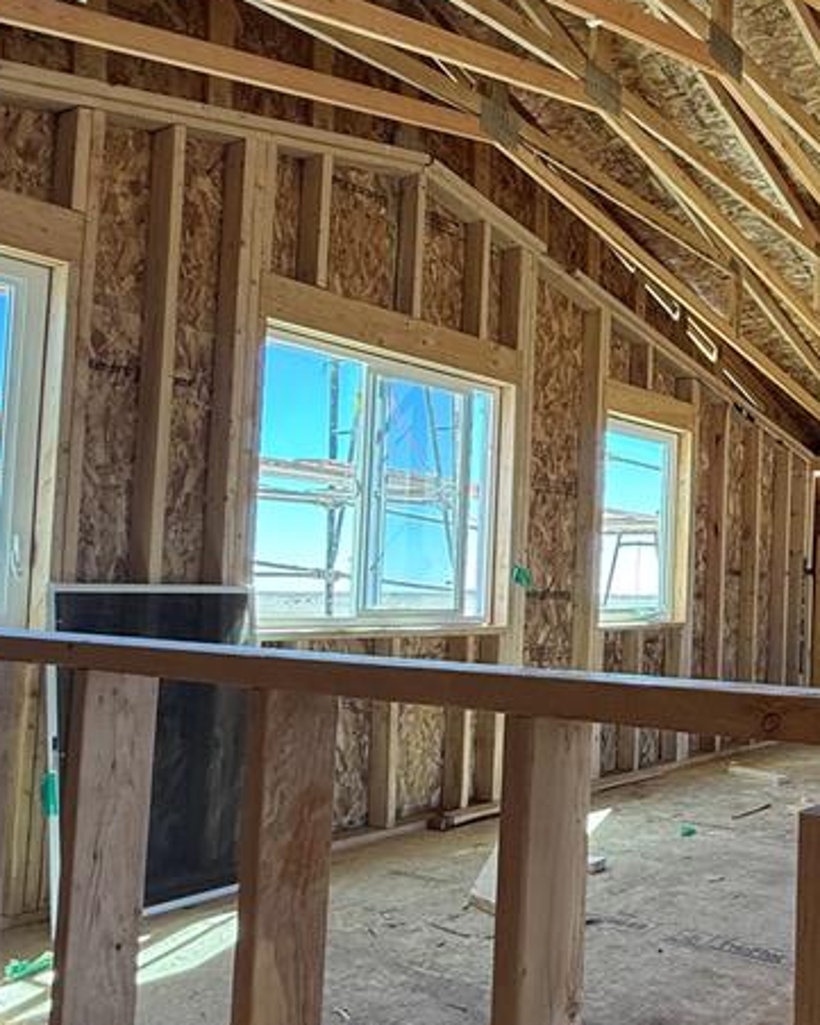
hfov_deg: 39.5
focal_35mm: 31
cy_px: 549
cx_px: 877
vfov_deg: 57.1
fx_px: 940
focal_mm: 2.22
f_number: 2.2
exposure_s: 1/99
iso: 125
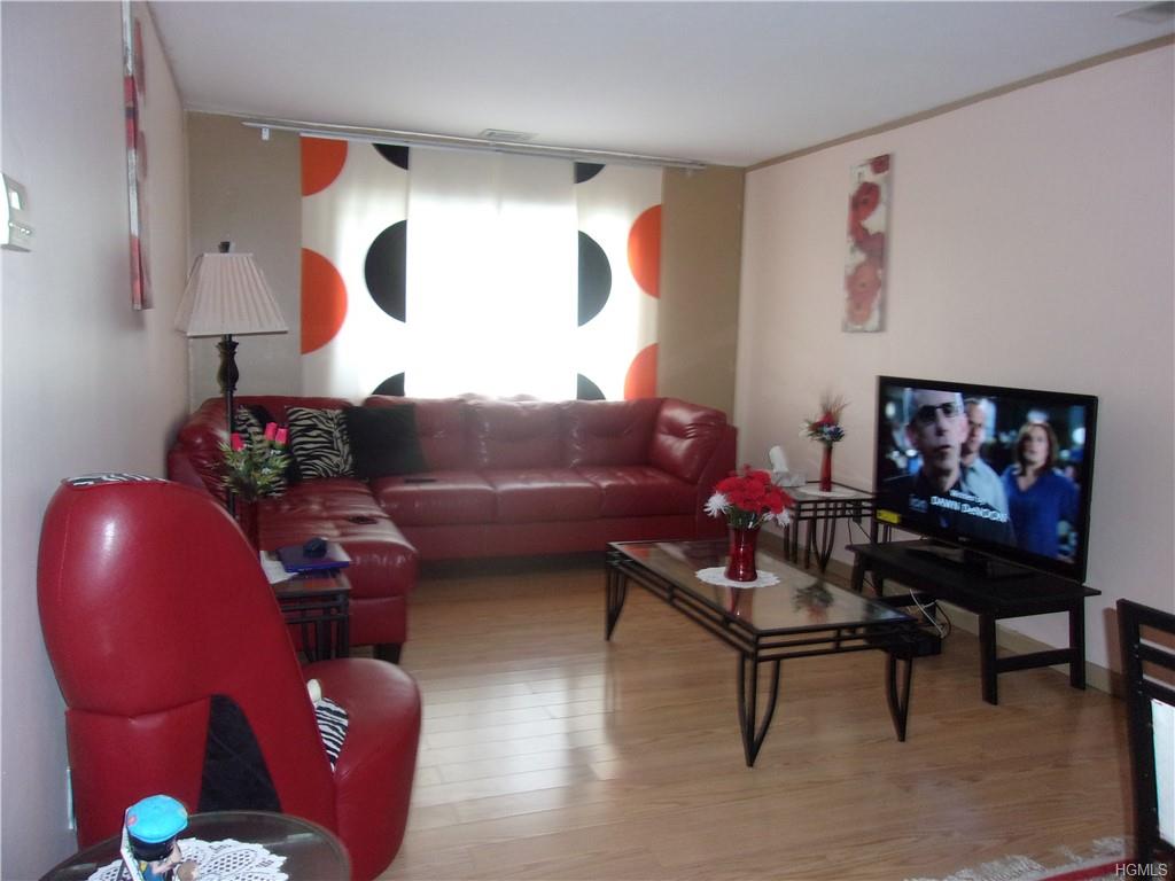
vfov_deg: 51.4
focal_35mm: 27
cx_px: 588
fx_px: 916
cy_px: 440
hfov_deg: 65.3
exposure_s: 1/34
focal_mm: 4.9
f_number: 3
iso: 250
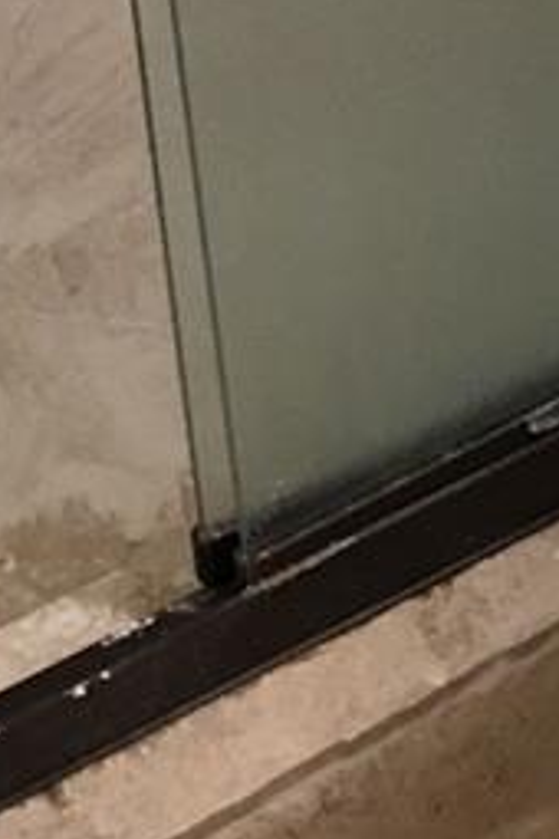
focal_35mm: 182
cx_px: 62
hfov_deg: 7.5
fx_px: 4239
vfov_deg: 9.8
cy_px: -1231
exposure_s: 1/17
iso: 100
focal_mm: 4.15
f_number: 2.2
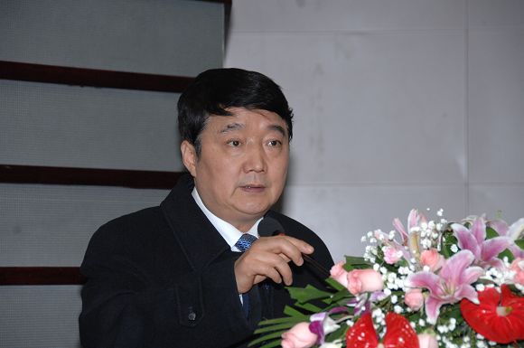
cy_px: 174
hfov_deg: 11.4
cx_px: 262
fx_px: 2616
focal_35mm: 180
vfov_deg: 7.6
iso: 800
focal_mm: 120
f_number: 6.7
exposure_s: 1/60
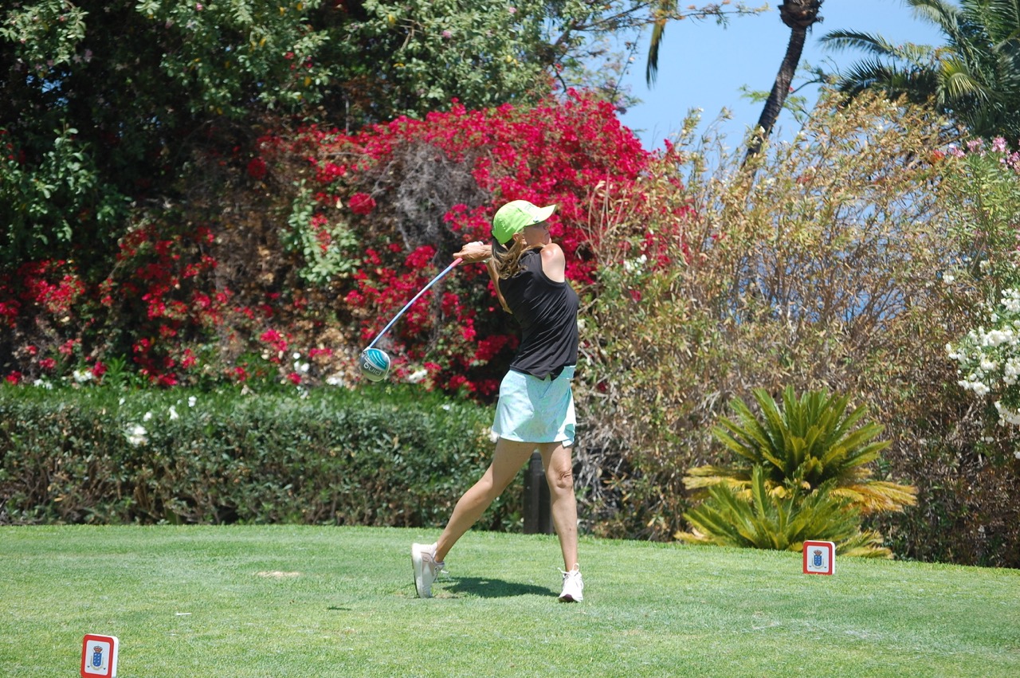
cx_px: 510
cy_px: 339
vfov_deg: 12.2
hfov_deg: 18.2
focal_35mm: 112
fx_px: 3185
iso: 200
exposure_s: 1/500
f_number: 5.6
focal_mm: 75
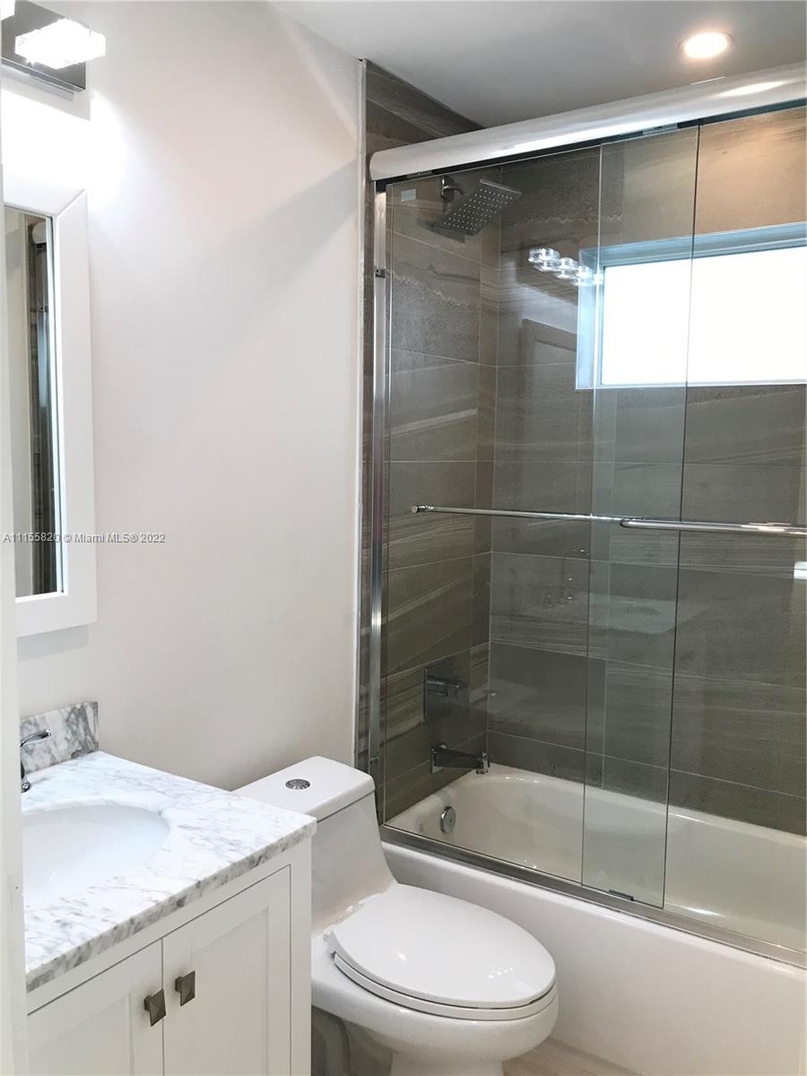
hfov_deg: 49.7
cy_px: 538
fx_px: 870
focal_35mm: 28
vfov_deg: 63.4
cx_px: 404
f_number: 1.8
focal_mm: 3.99
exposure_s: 1/40
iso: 25
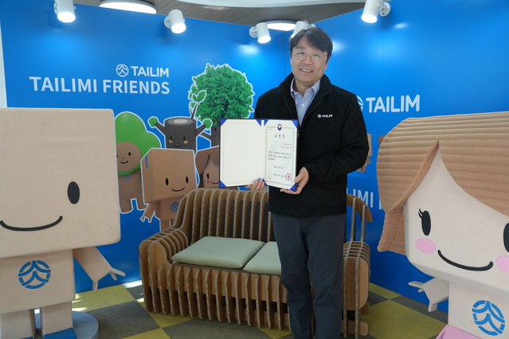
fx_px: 438
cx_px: 254
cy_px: 170
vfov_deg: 42.3
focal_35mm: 31
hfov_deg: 60.3
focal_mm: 31
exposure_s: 1/160
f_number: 4
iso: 500
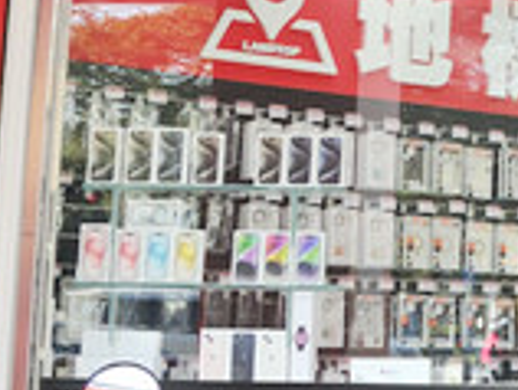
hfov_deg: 16.5
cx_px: 888
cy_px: 113
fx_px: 1529
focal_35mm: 102
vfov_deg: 14.5
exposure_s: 1/250
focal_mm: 24
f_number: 5.6
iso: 400
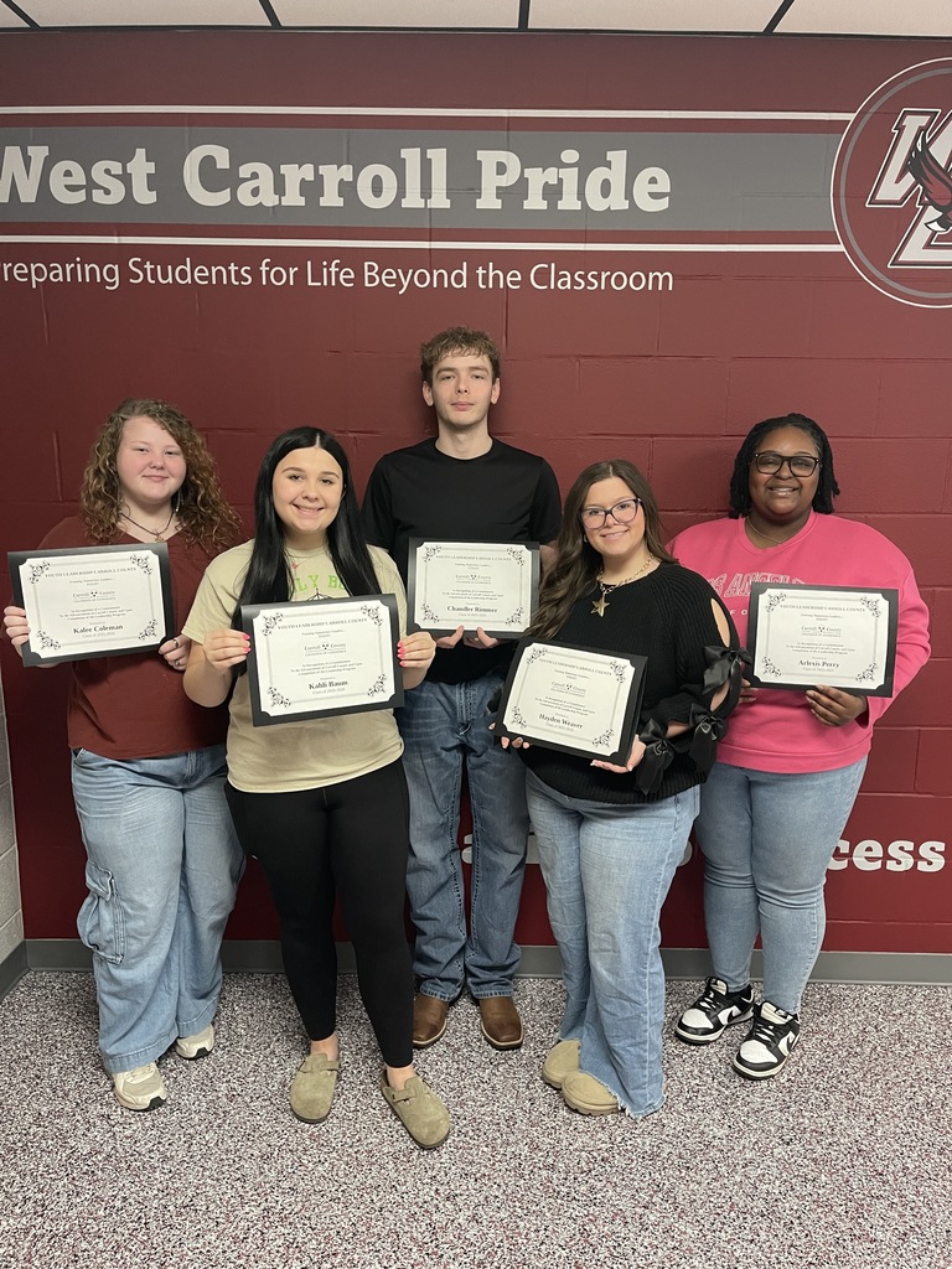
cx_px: 476
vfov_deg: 69.4
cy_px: 634
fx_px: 917
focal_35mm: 25
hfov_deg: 54.9
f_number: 1.6
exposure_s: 1/60
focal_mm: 5.1
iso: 320
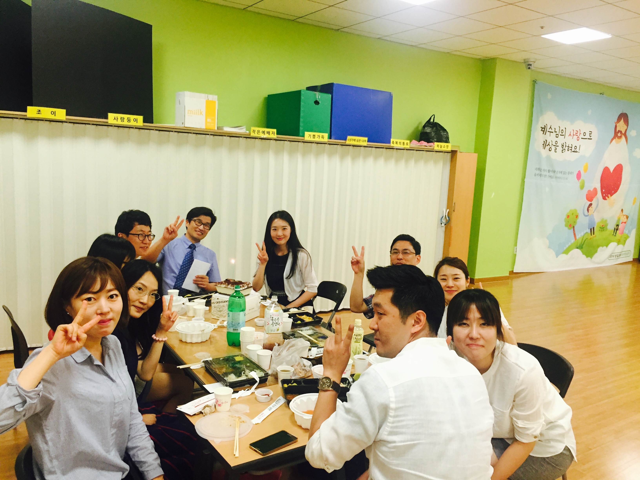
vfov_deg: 48.2
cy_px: 240
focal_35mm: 29
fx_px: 536
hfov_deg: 61.7
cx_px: 320
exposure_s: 1/30
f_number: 2.2
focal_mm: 4.15
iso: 125
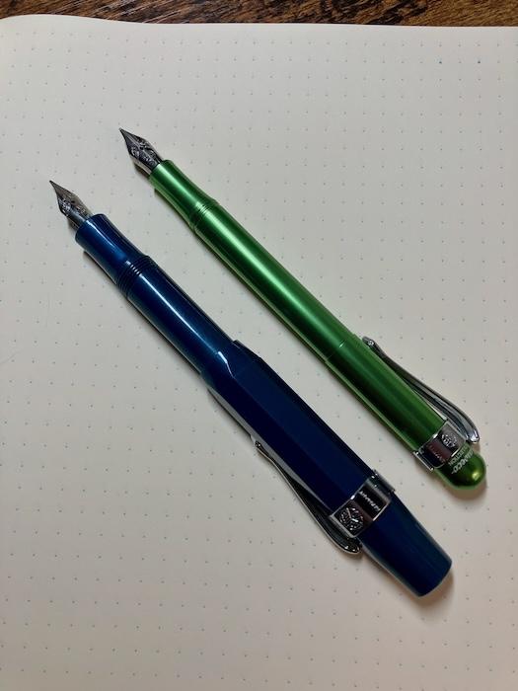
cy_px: 346
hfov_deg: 49.7
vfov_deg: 63.4
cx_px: 259
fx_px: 559
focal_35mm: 28
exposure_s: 1/121
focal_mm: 3.99
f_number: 1.8
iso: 80
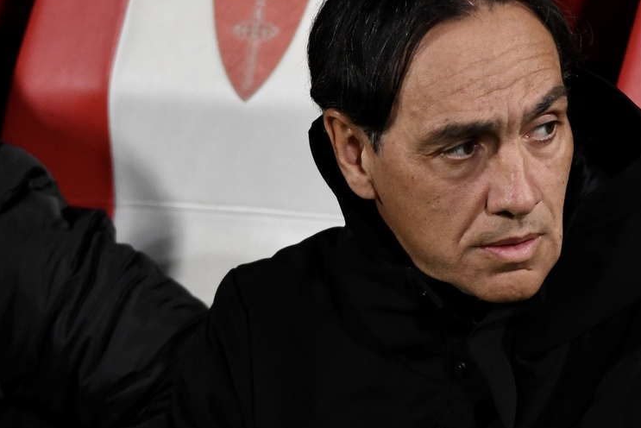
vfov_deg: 4.1
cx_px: 512
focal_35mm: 339
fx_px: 6038
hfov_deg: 6.1
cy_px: 257
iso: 1600
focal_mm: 120
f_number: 4
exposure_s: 1/500
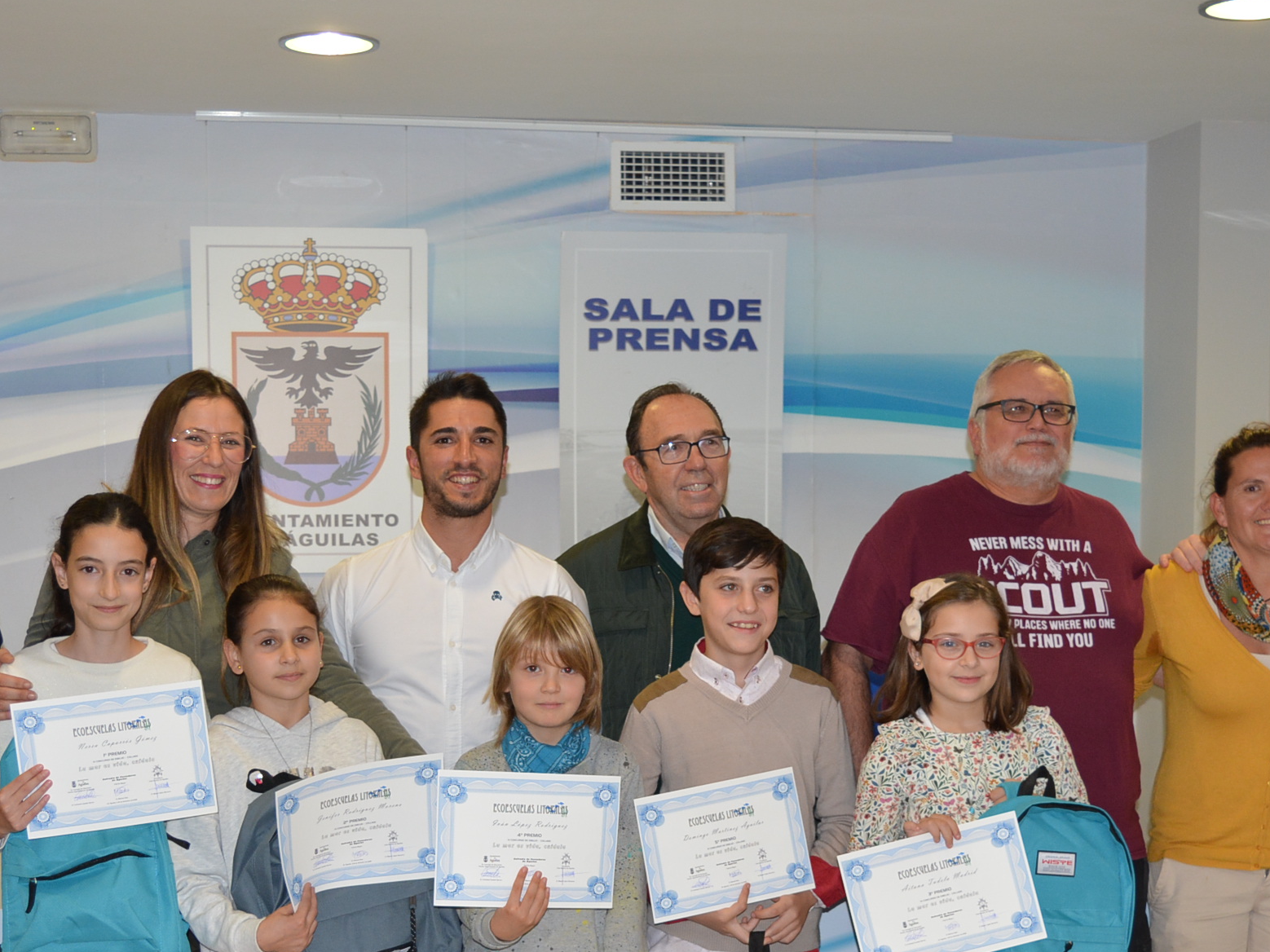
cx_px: 619
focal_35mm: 61
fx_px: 2238
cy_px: 759
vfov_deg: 23.7
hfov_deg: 31.7
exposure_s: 1/60
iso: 400
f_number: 4
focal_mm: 22
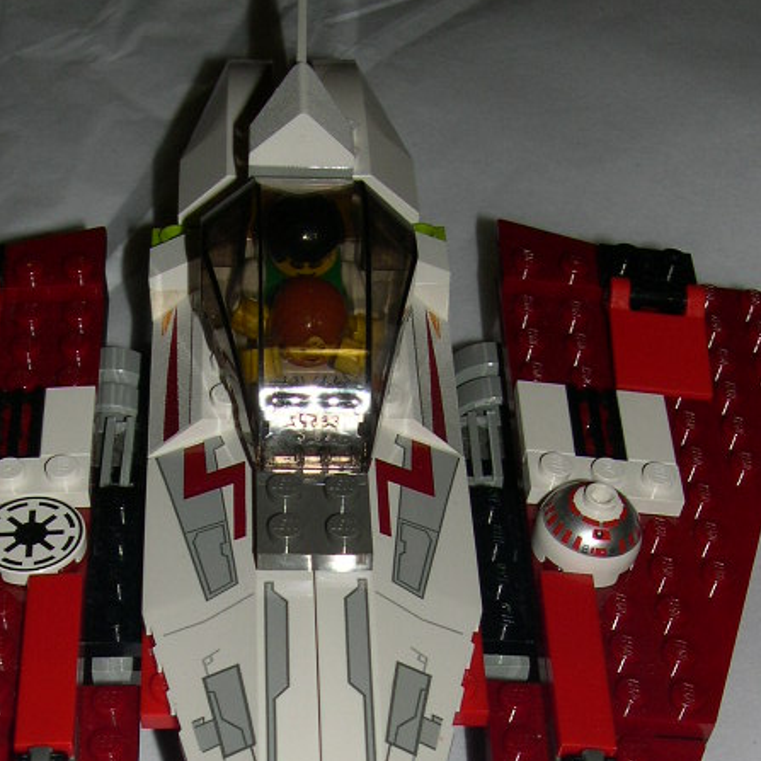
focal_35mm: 77
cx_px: 327
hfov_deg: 22.5
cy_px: 839
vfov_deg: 21.3
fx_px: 1915
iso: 100
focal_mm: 8
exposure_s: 1/60
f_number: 7.6
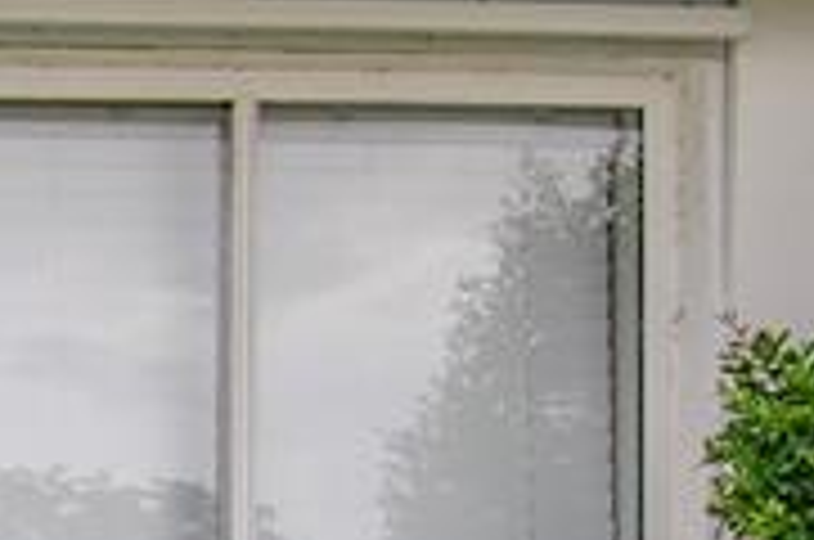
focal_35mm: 93
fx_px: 2099
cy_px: 871
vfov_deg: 13.6
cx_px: -760
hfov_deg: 17.0
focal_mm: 14
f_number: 10
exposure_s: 1/200
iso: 360
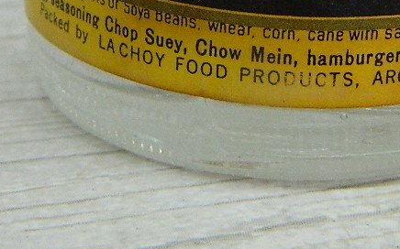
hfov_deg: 14.7
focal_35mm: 142
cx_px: 242
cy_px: -52
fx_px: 1547
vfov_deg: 9.1
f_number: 3.8
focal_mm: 10.2
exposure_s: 1/200
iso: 400
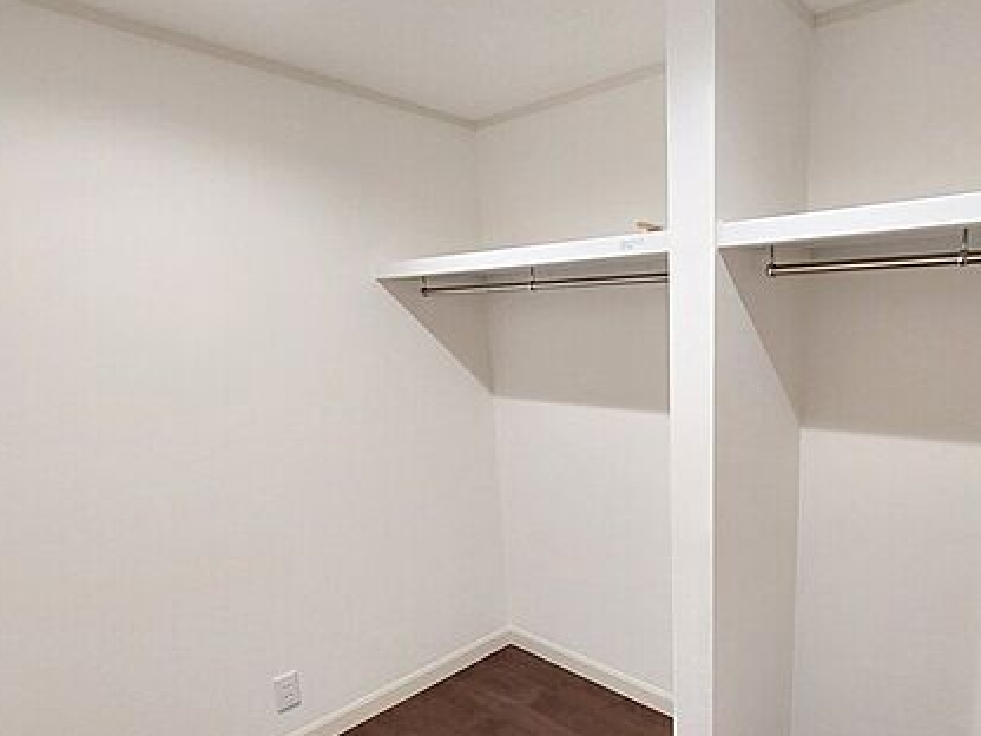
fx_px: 567
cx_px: 700
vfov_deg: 65.3
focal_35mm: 20
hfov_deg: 77.4
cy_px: 443
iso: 320
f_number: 2.2
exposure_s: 1/30
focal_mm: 1.74
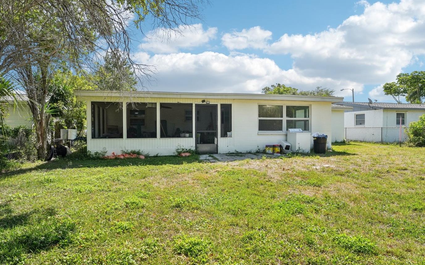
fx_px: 231
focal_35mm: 20
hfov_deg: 85.1
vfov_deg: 59.8
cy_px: 130
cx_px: 202
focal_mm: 16.8
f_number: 8
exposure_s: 1/1250
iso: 400
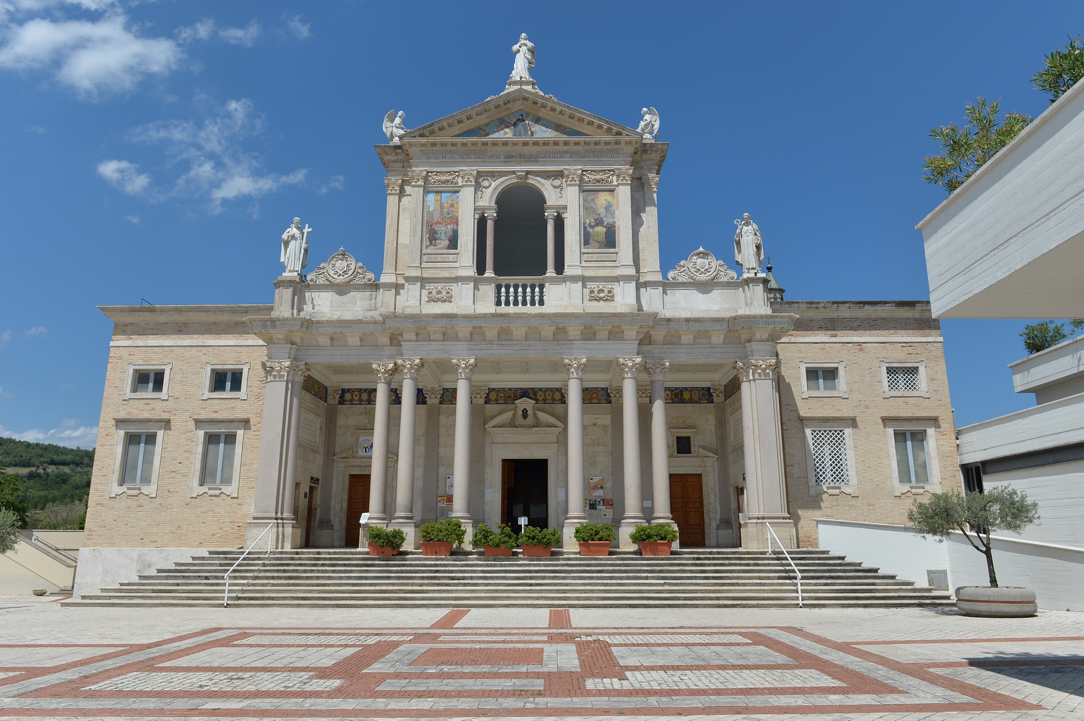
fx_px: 722
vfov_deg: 53.1
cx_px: 542
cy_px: 360
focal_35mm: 24
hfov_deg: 73.8
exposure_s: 1/400
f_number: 8
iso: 100
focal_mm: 24
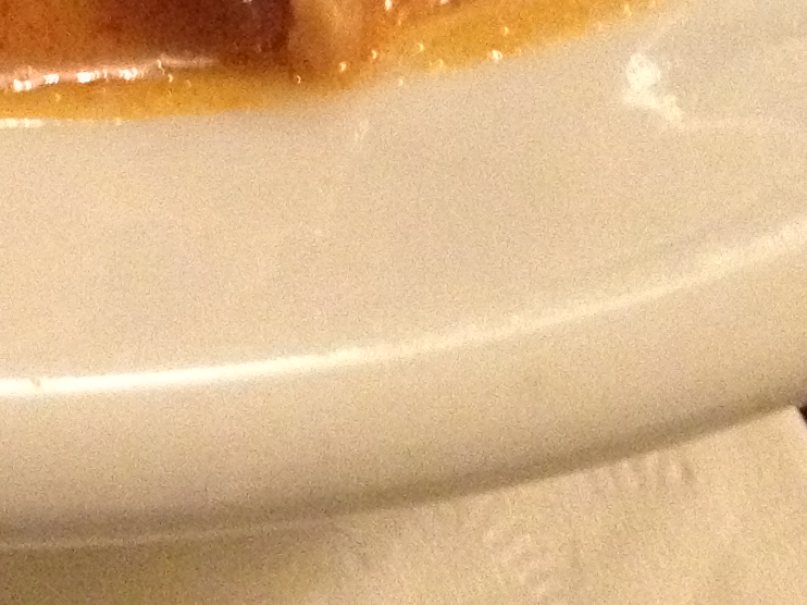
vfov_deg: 8.9
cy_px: -718
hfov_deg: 12.6
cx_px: -134
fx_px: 3589
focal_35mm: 154
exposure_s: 1/15
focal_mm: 4.28
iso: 640
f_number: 2.4
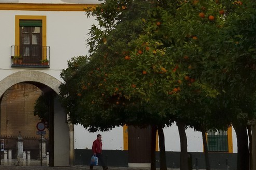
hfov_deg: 13.0
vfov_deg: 8.6
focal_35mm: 155
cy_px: -80
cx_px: -41
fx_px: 1101
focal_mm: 48
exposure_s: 1/250
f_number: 11
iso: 800
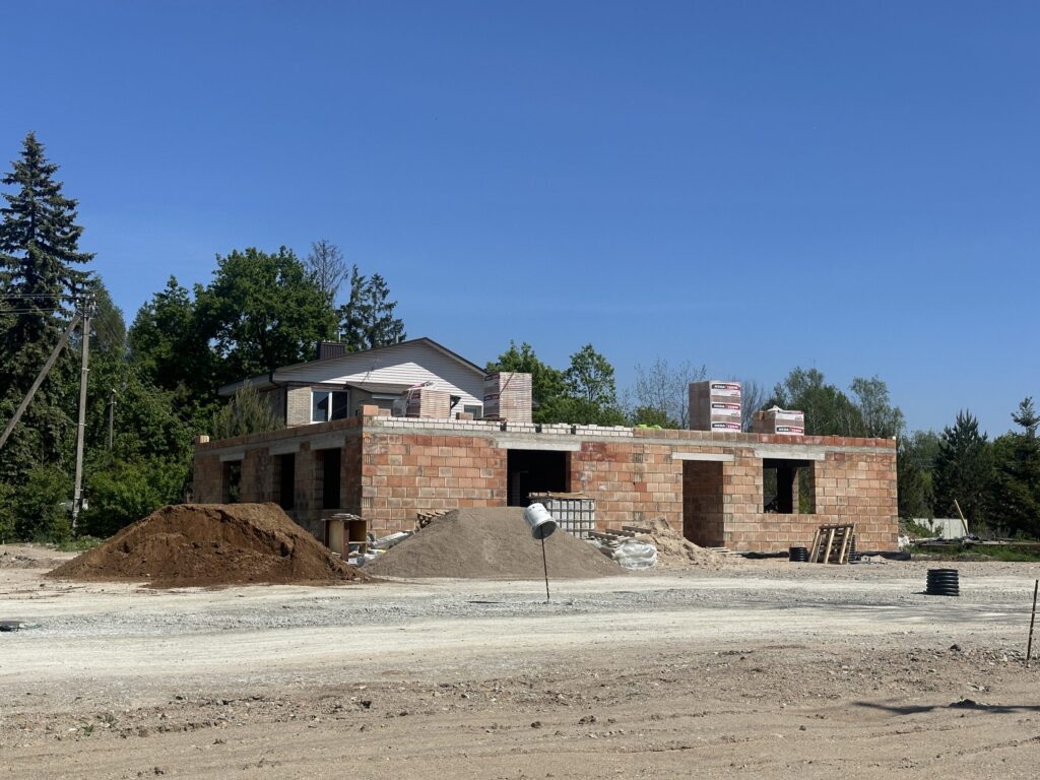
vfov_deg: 30.3
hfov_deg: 39.7
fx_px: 1442
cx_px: 520
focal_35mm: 48
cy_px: 390
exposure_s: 1/7092
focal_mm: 6.86
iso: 64
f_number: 1.78
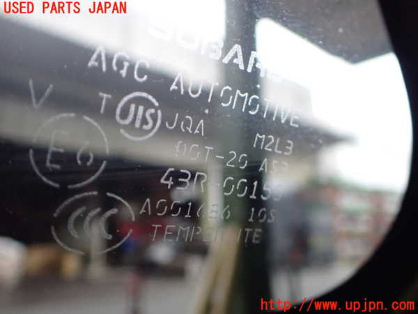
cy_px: 157
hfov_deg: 60.0
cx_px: 209
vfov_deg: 46.8
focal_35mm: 30
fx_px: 362
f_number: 2.3
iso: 800
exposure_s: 1/100
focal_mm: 5.4
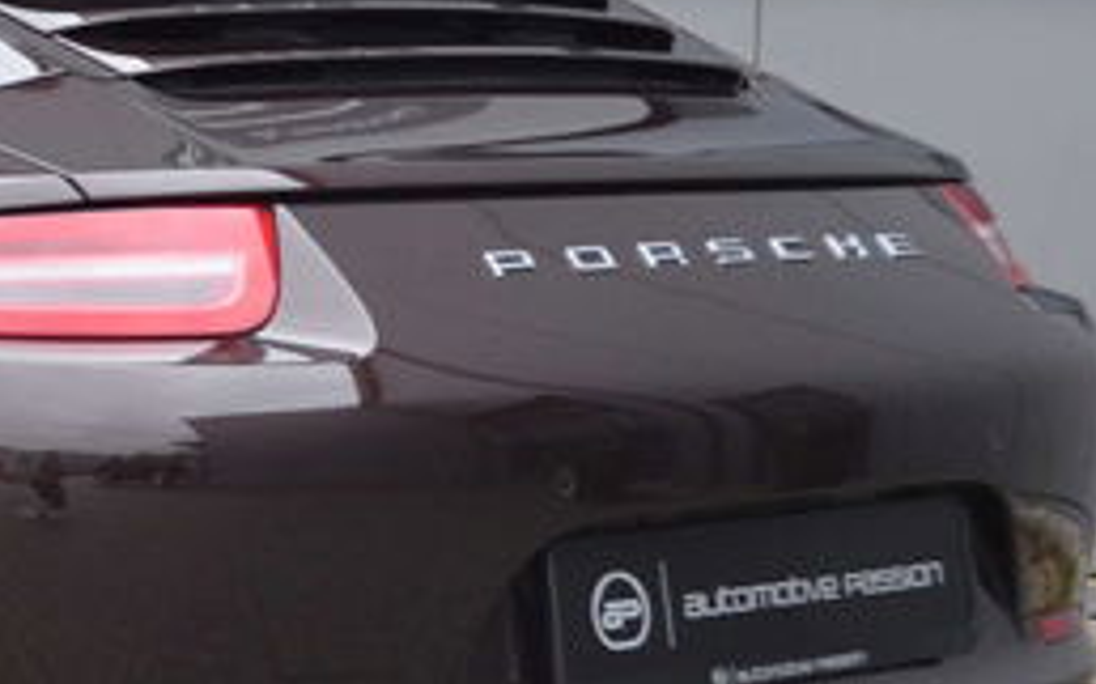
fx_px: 3926
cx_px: -348
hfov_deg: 15.1
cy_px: 340
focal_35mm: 132
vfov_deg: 10.0
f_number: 4.5
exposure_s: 1/30
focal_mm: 29
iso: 1250
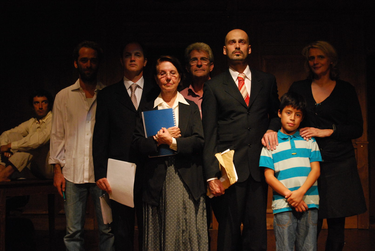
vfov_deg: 16.6
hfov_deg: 24.6
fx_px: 860
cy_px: 126
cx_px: 188
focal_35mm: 82
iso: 1600
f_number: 5.6
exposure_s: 1/60
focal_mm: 55
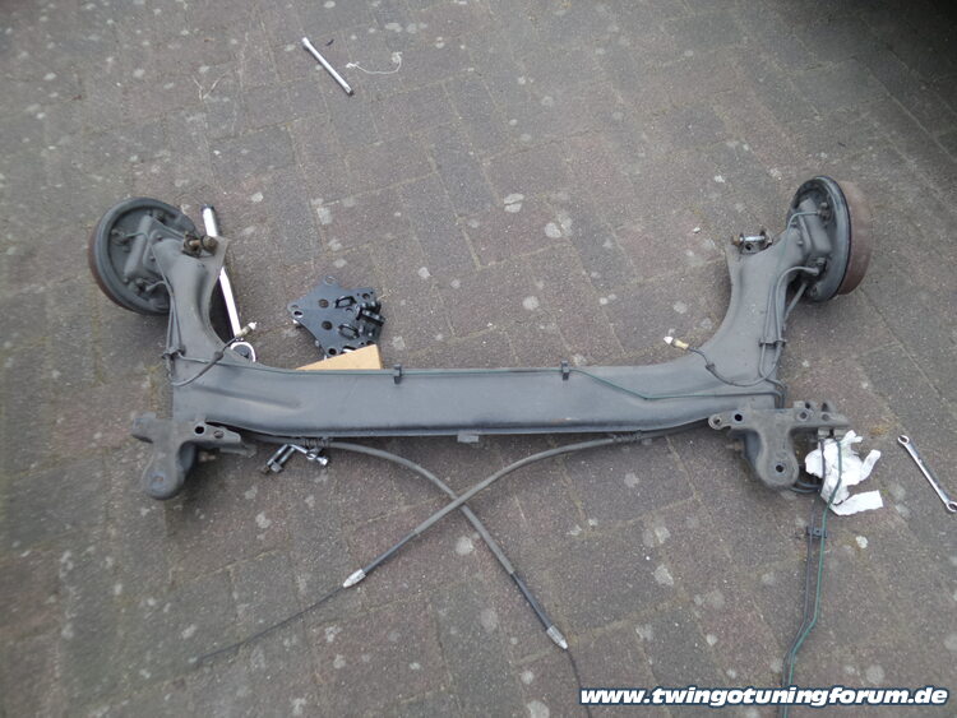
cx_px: 478
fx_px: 664
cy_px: 359
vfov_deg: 56.8
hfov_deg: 71.6
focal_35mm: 24
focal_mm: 4.4
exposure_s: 1/180
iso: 100
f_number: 3.1
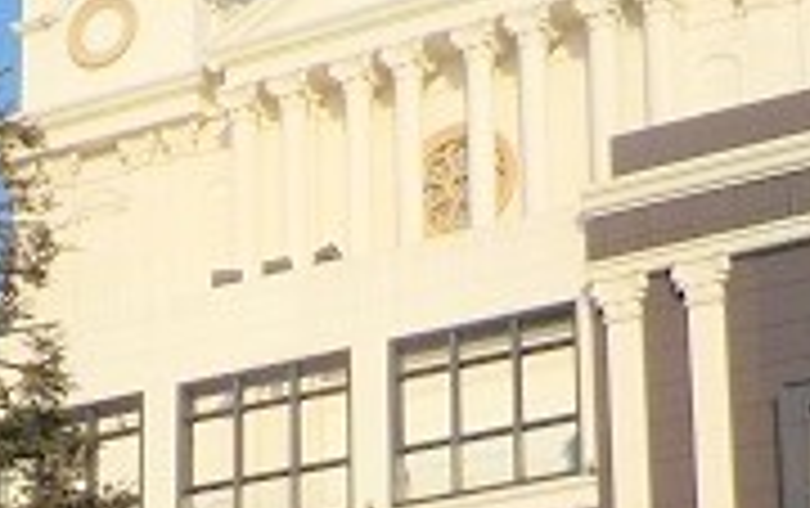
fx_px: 2498
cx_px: 171
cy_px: 787
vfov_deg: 11.1
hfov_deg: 18.3
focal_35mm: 113
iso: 125
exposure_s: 1/1600
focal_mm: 4.1
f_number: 3.3
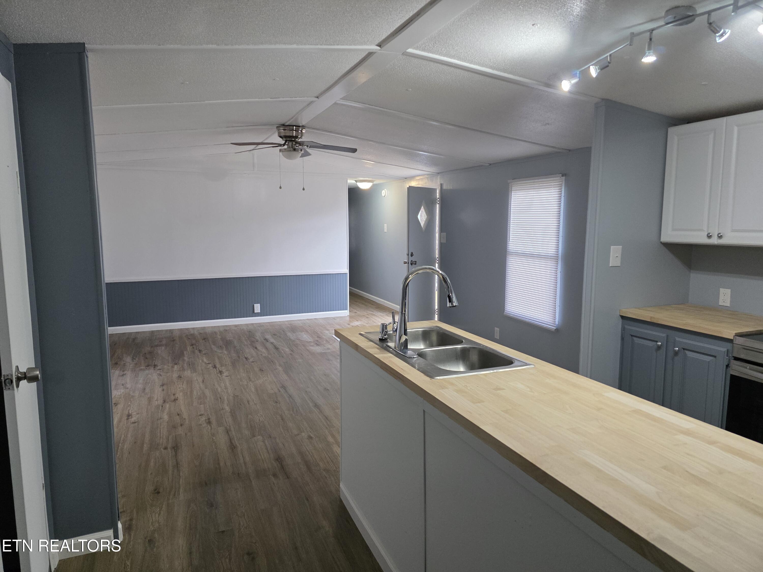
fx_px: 507
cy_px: 286
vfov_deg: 58.9
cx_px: 382
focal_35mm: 23
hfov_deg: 73.9
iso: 320
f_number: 1.7
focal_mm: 6.3
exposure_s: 1/120
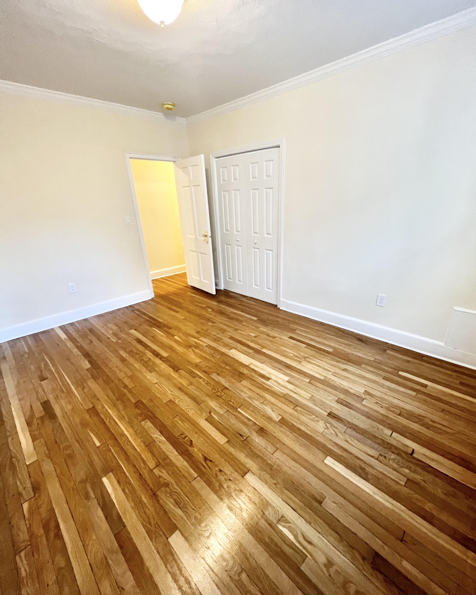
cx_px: 245
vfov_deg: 100.6
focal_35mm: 14
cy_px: 309
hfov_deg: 88.0
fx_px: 246
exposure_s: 1/60
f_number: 1.8
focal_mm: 1.57
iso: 200
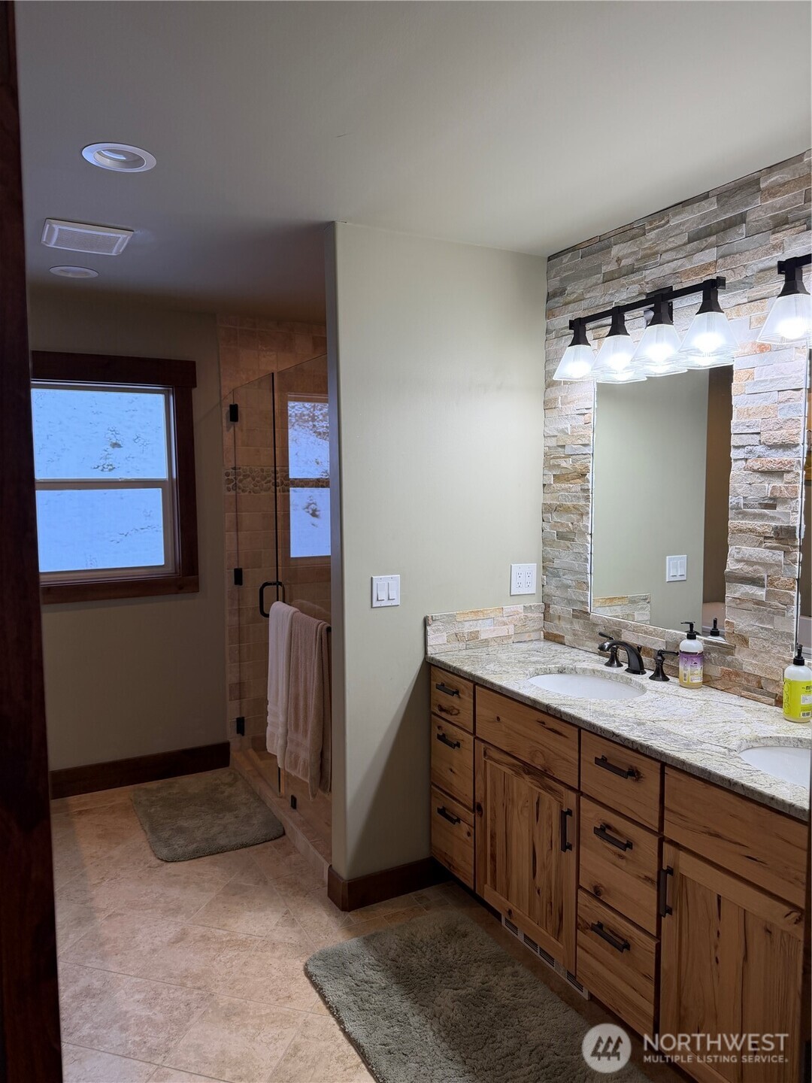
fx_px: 751
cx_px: 406
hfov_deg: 56.8
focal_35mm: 24
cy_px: 542
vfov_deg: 71.6
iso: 100
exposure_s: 1/166
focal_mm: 6.76
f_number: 1.78
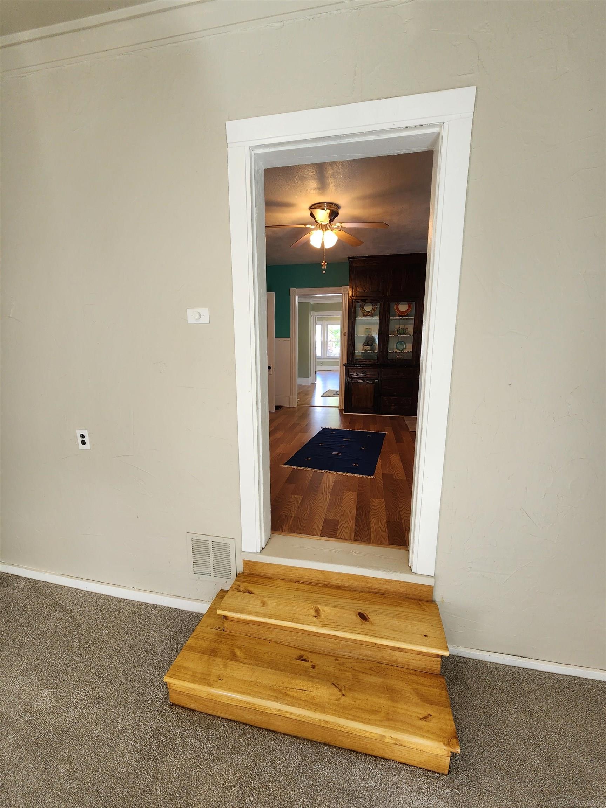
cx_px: 303
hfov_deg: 89.9
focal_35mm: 13
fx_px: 303
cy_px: 404
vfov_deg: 106.2
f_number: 2.2
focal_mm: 2.2
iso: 125
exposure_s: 1/60
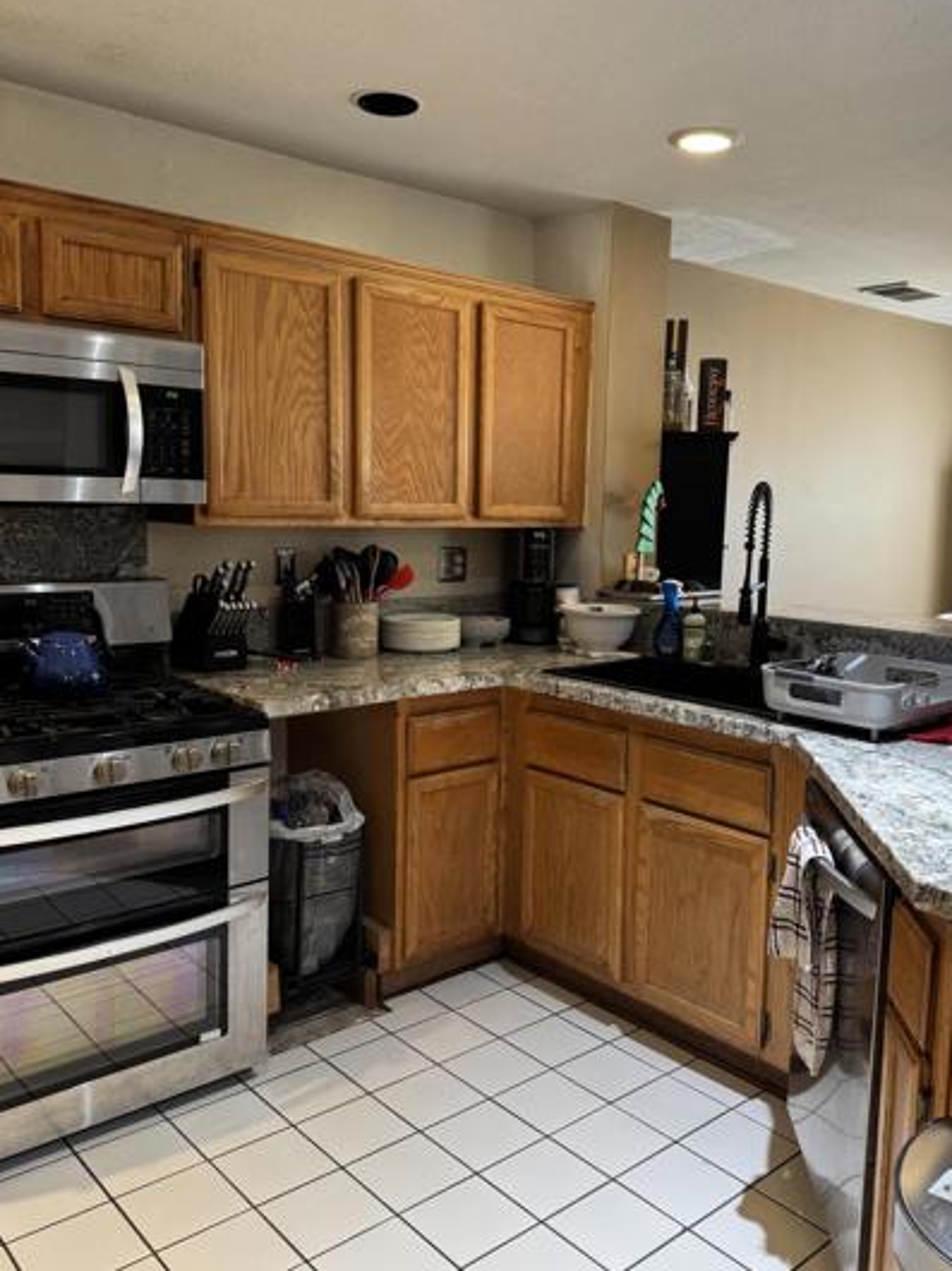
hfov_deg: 48.0
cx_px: 556
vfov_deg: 61.7
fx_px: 1064
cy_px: 619
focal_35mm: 29
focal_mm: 6.76
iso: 160
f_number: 1.78
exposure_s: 1/60
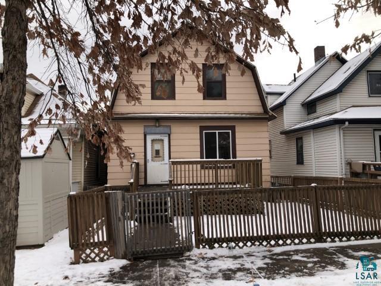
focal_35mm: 28
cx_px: 190
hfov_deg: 63.4
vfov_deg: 49.7
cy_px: 143
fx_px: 308
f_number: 1.8
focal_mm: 3.99
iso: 20
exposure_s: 1/410
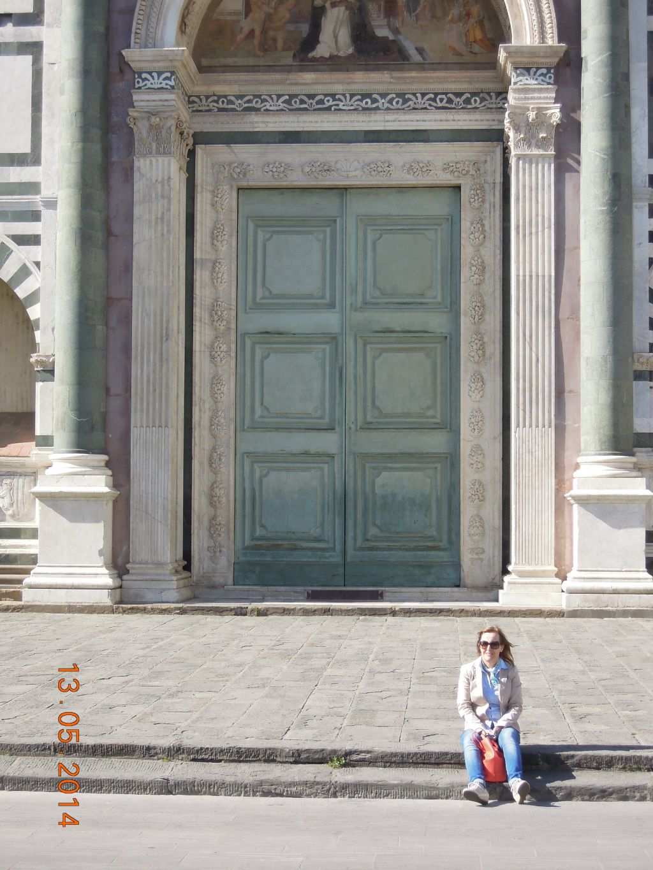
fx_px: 1760
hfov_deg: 21.0
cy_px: 435
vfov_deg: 27.8
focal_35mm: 70
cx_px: 326
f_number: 4.5
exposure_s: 1/640
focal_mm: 12.5
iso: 160
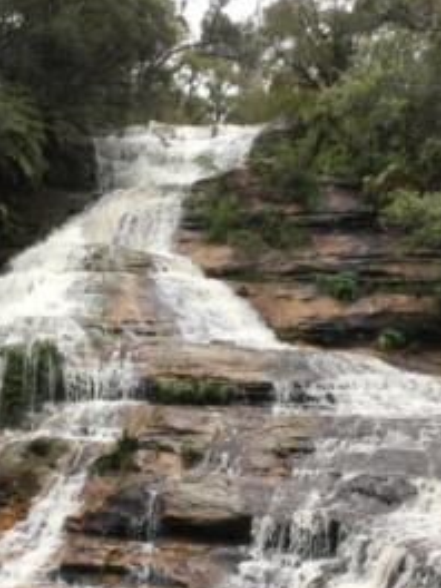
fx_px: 934
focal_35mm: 55
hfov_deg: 26.5
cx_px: 178
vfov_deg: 34.8
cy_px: 360
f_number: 2.2
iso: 40
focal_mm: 4.15
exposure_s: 1/100
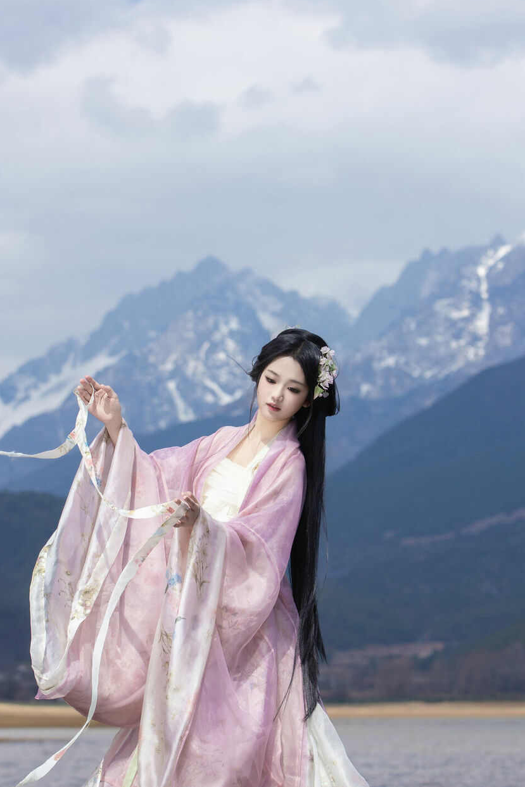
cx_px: 321
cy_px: 388
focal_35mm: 114
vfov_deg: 17.9
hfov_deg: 12.0
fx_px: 2493
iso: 100
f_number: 5
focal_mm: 90
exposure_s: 1/640
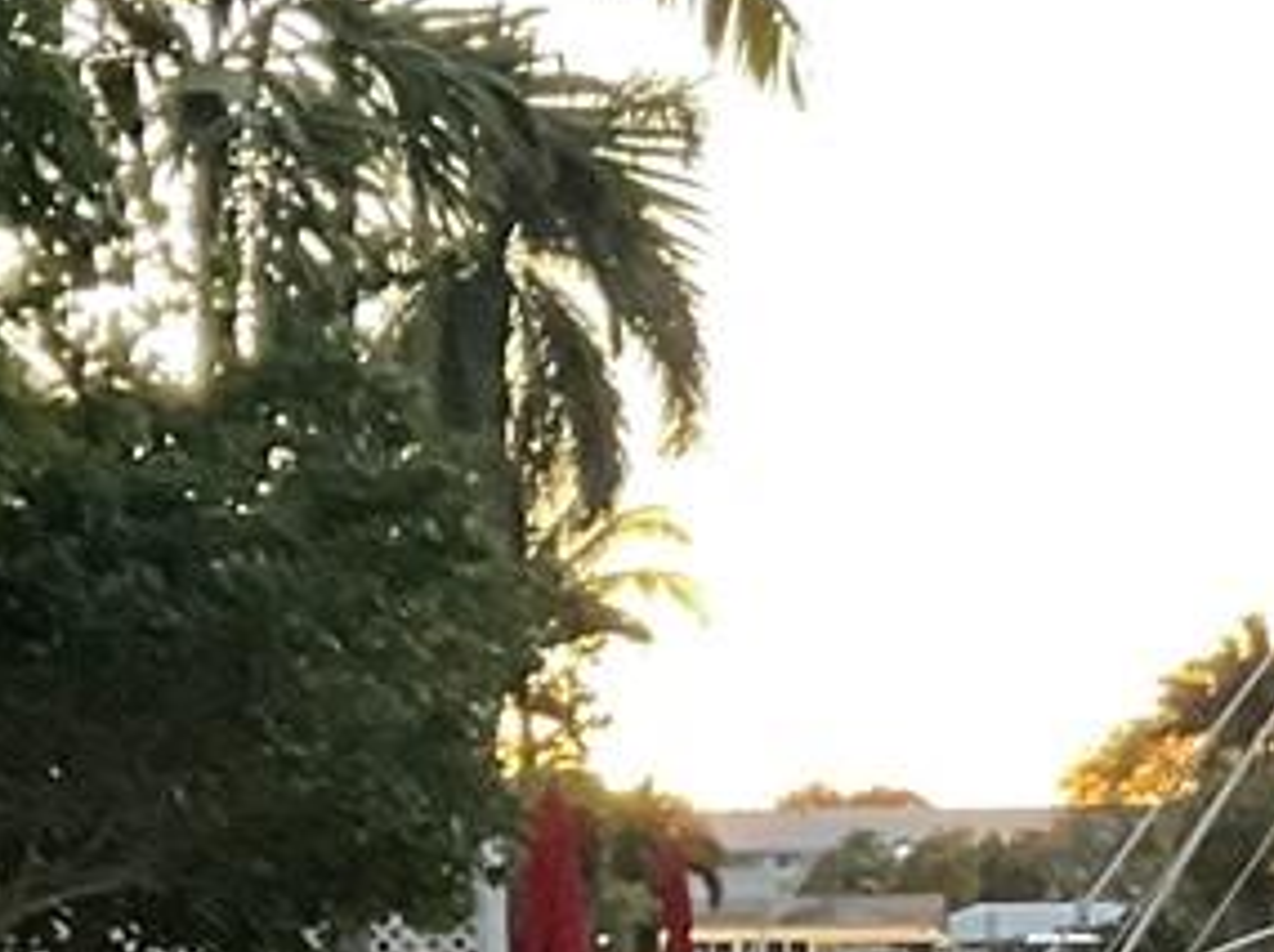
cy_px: 2043
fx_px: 5991
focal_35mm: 163
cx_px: 478
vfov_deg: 8.5
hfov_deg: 12.1
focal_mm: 3
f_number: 1.8
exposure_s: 1/48
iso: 320
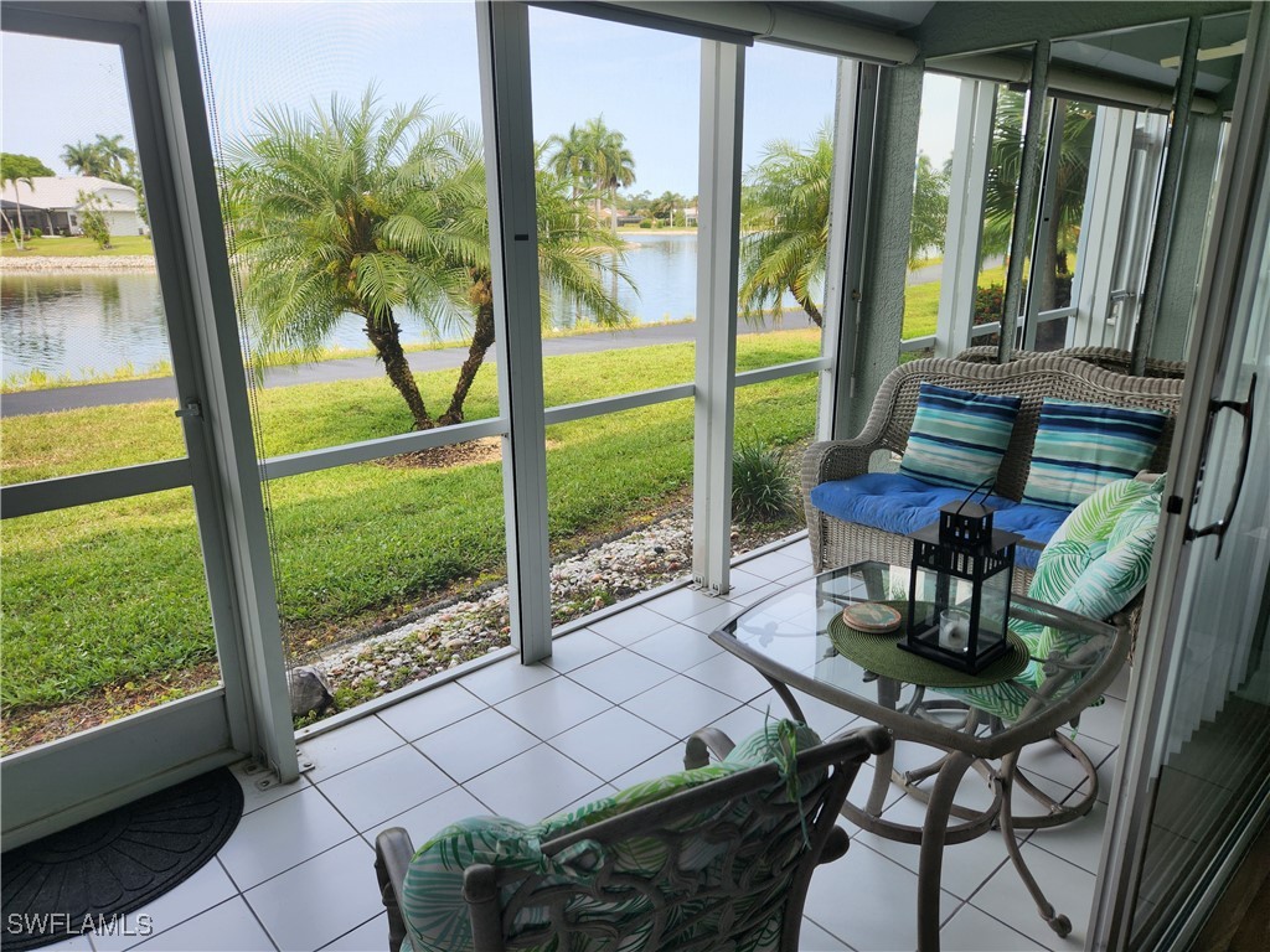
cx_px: 635
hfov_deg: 73.9
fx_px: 844
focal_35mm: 23
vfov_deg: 58.9
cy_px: 476
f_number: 1.8
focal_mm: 5.4
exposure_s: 1/377
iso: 20
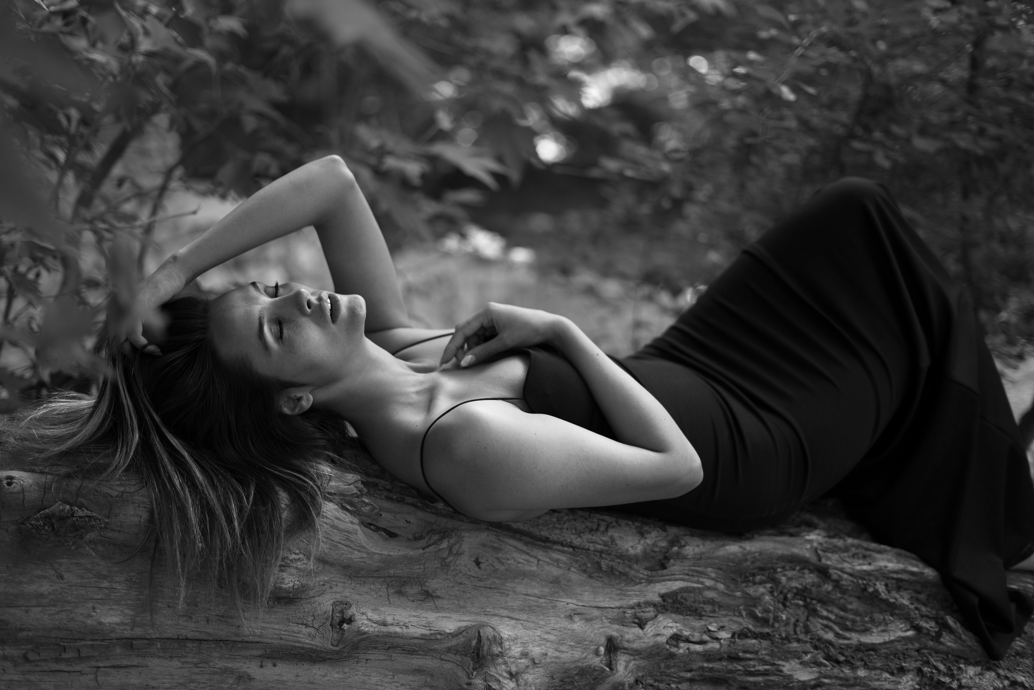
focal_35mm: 50
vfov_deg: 27.0
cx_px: 517
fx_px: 1436
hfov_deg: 39.6
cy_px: 345
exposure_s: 1/500
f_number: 1.8
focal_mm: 50
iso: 500
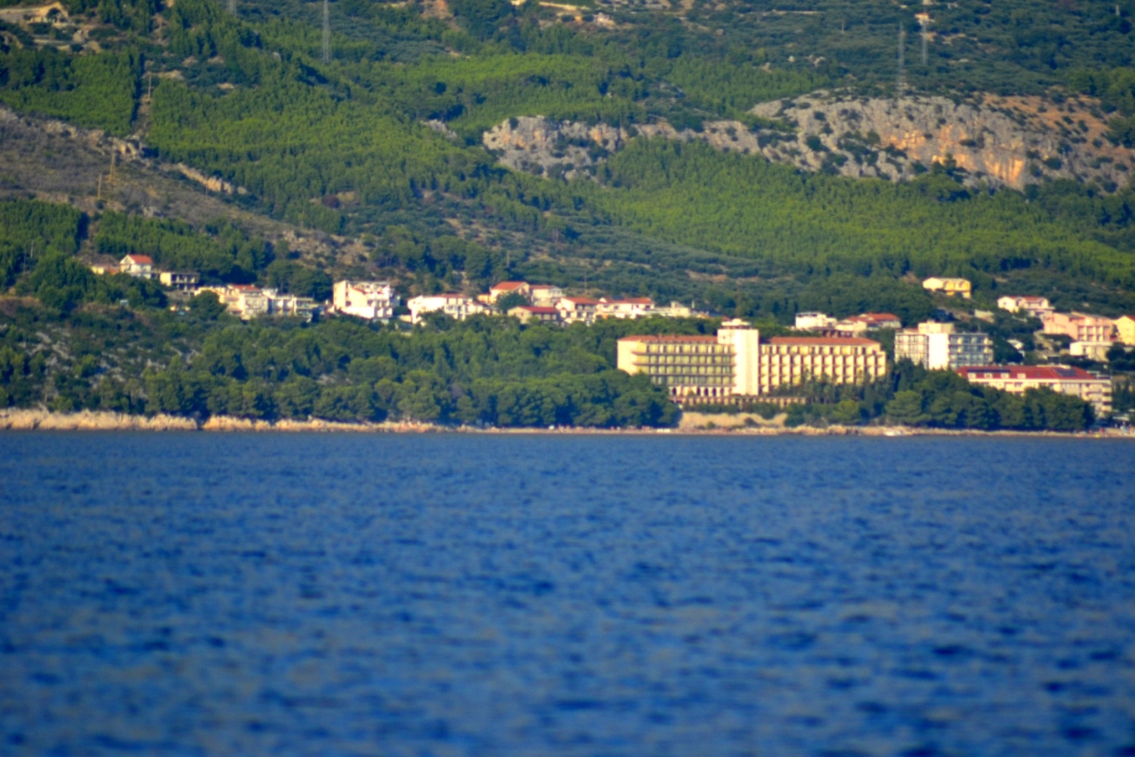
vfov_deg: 3.1
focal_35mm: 450
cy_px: 378
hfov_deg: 4.6
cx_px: 568
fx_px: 14189
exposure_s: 1/1600
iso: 400
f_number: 5.6
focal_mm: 300
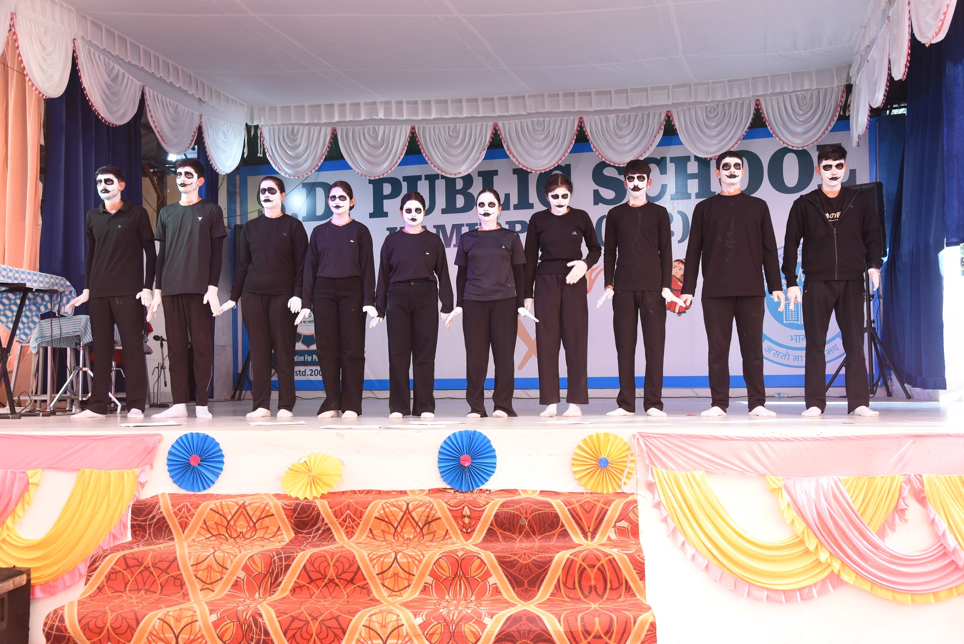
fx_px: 1018
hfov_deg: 50.7
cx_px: 482
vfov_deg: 35.1
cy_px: 322
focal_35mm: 38
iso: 640
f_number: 5.6
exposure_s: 1/125
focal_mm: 38
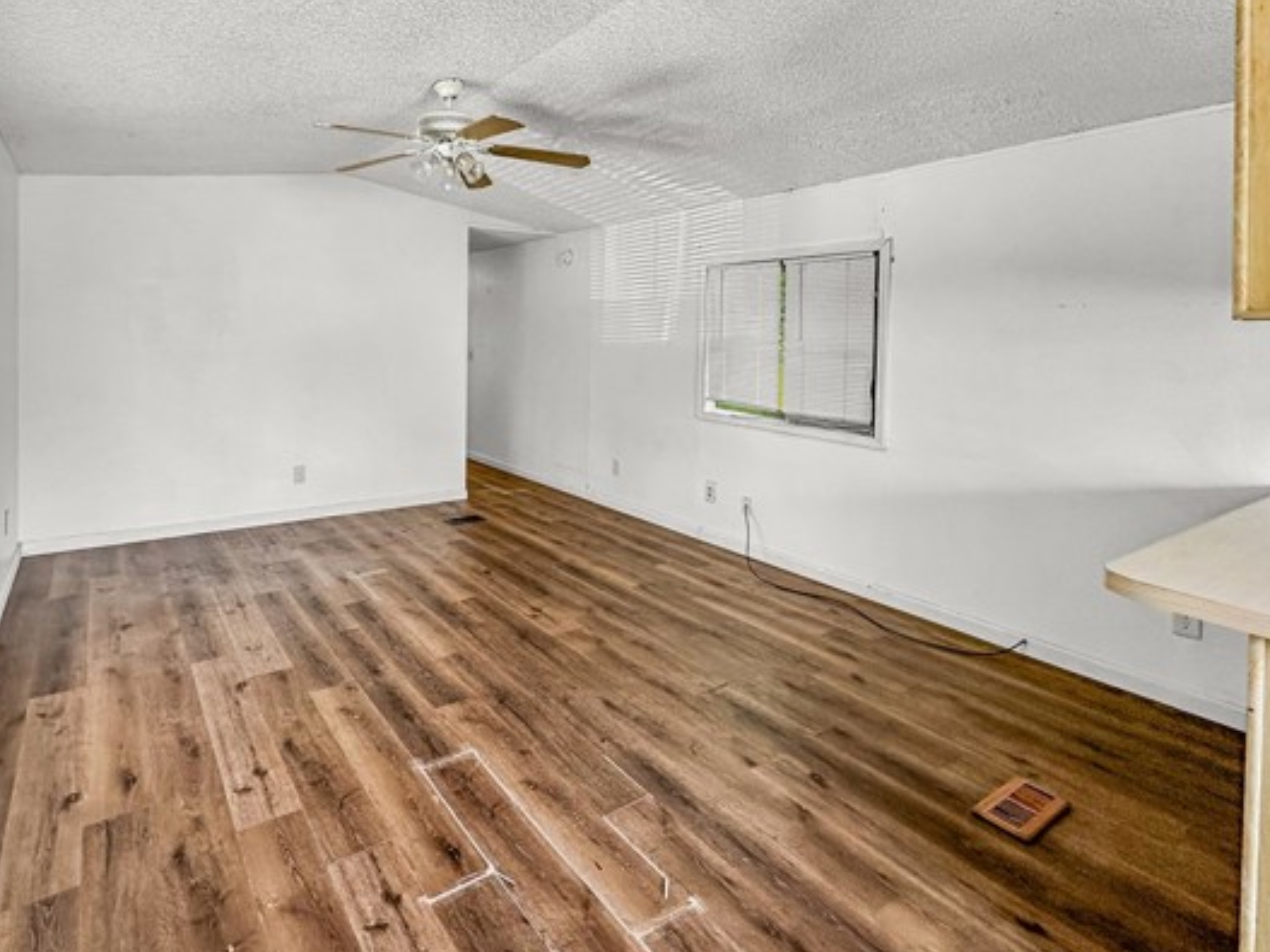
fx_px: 624
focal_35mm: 17
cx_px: 513
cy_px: 468
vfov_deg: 74.7
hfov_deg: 90.0
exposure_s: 1/100
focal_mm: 2.22
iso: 160
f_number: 2.2
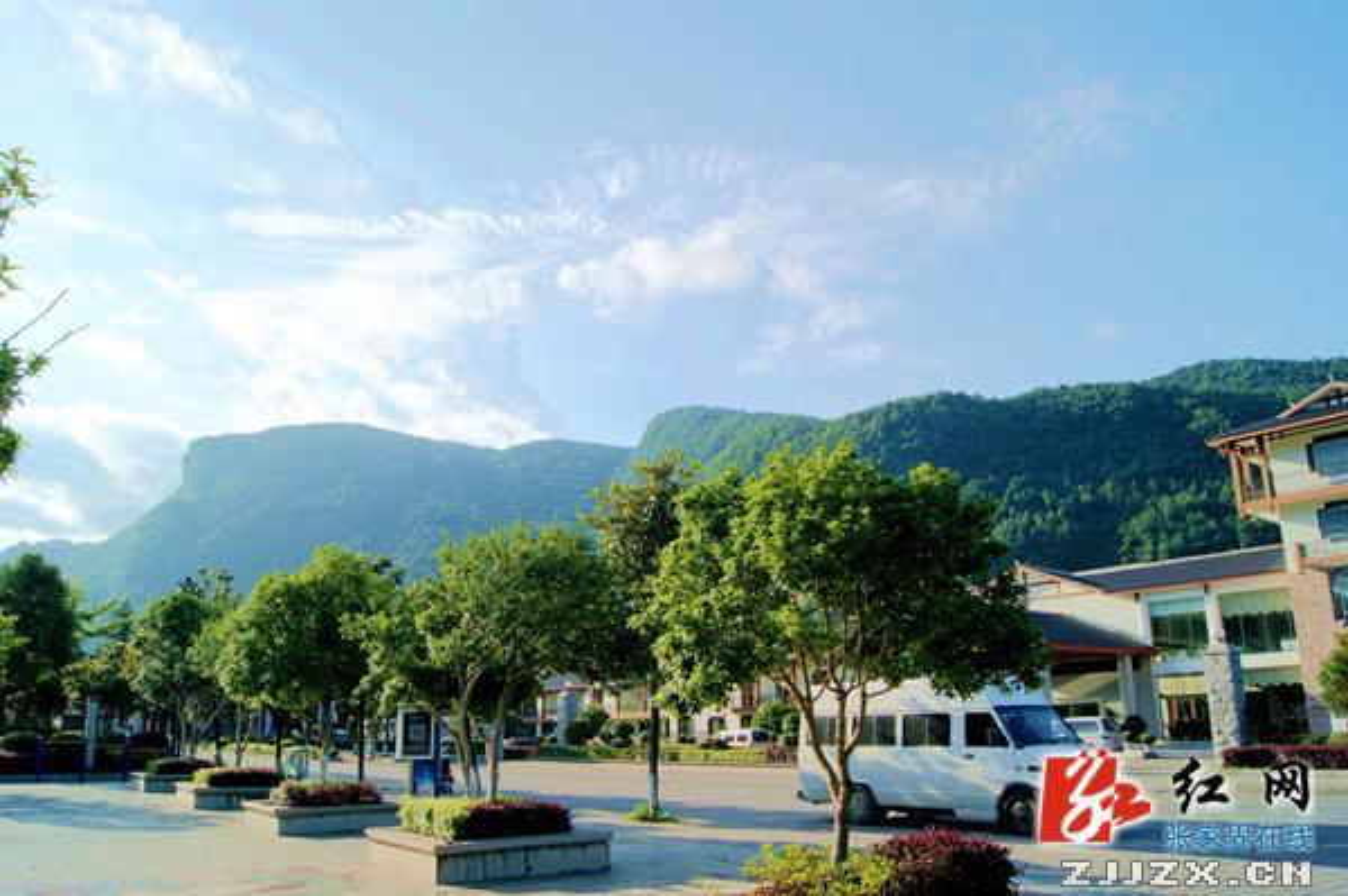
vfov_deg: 47.9
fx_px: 1010
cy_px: 448
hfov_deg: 67.4
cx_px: 674
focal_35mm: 27
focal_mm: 18
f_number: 10
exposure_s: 1/200
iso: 100
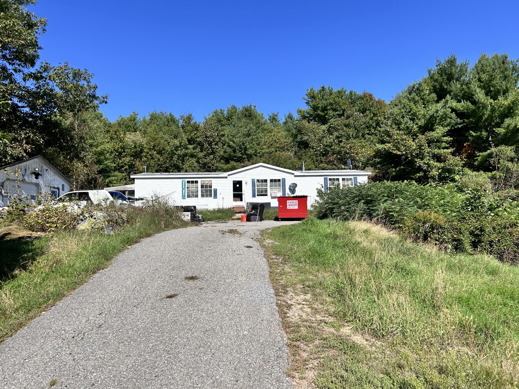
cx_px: 260
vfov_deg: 53.1
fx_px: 390
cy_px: 194
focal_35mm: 26
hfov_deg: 67.3
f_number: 1.5
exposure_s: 1/3356
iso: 50
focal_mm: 5.7
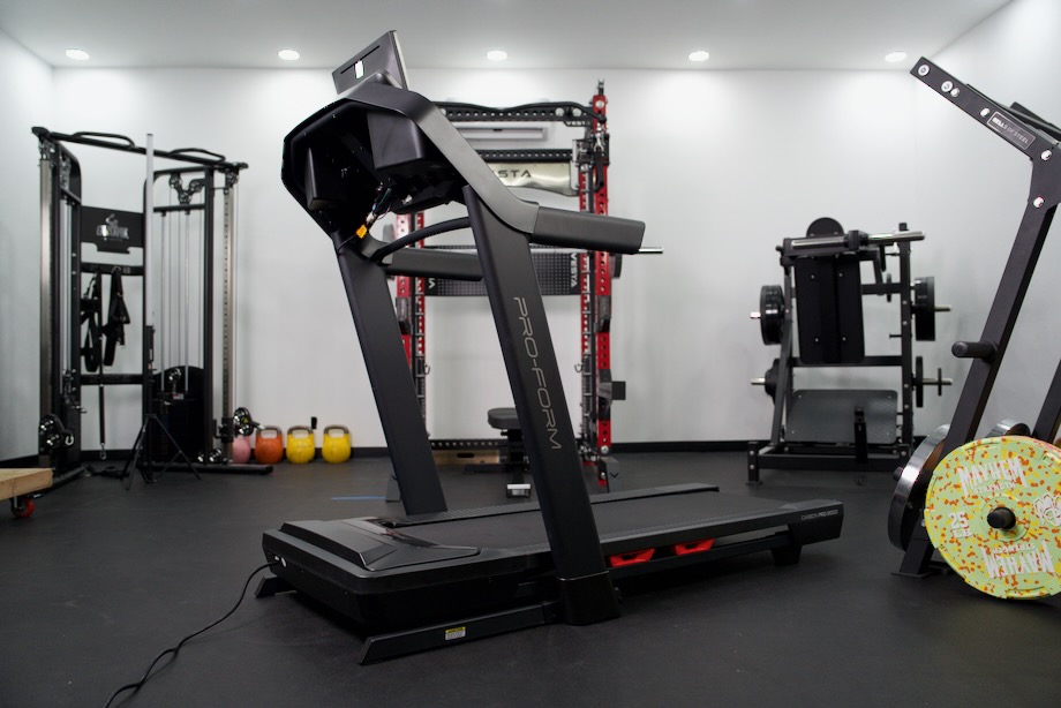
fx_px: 855
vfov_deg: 45.0
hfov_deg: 63.6
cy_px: 354
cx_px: 530
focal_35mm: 29
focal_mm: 29
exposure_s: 1/400
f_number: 2.8
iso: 1600
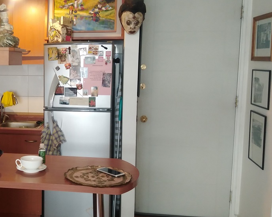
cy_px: 115
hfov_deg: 38.7
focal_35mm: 46
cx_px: 51
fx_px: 370
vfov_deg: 32.7
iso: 283
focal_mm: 3.59
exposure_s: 1/29.8
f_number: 1.8
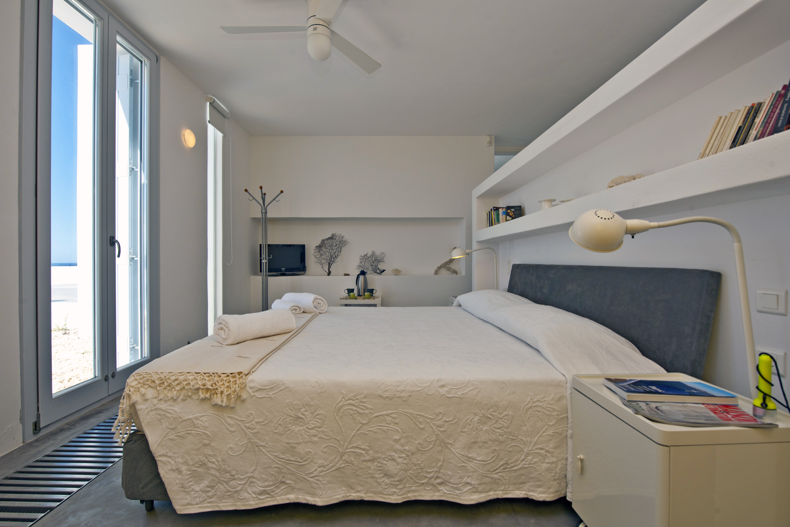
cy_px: 264
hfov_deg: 96.7
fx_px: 351
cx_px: 395
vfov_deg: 73.7
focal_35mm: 16
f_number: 7.1
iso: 400
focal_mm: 16
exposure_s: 1/500
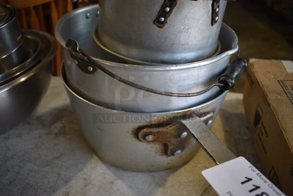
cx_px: 146
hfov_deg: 67.3
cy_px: 98
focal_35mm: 27
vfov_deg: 48.0
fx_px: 220
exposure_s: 1/250
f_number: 3.5
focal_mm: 18
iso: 560
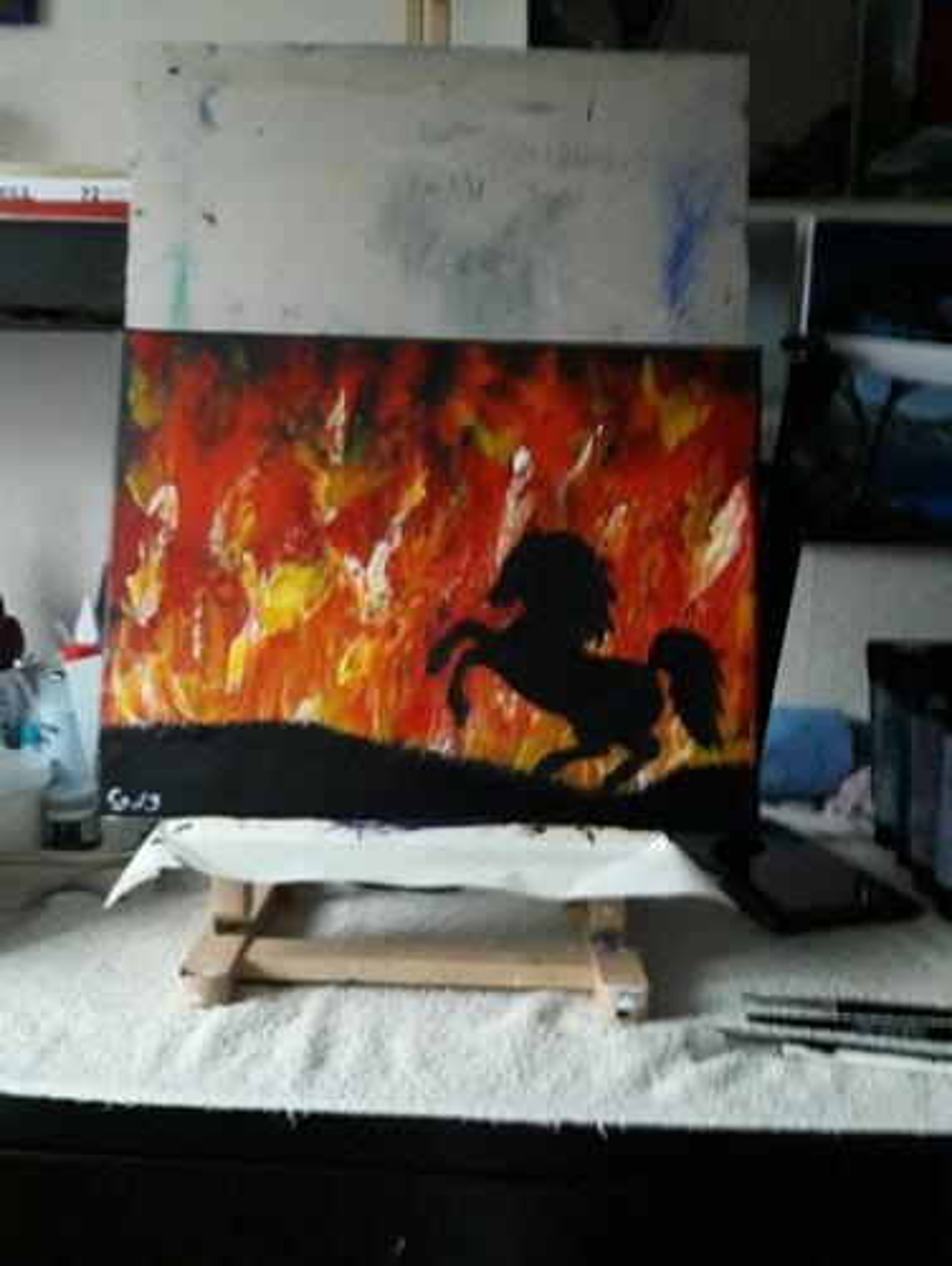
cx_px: 476
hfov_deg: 49.8
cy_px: 633
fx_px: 1025
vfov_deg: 63.4
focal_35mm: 28
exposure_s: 1/17
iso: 800
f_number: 1.9
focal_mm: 3.7
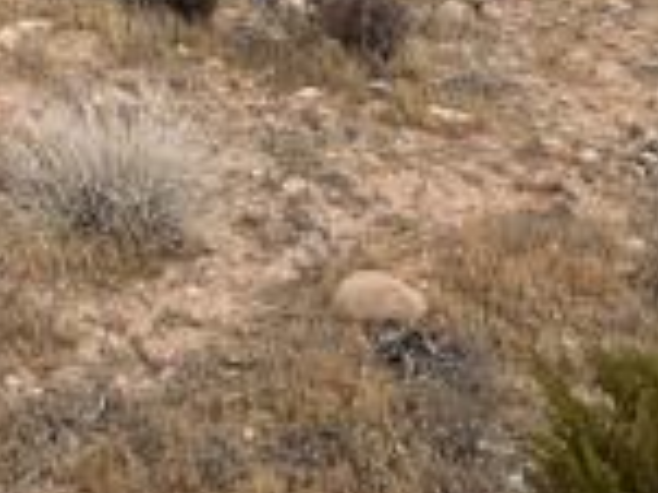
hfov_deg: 34.4
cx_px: 183
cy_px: -414
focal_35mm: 55
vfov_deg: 19.3
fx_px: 1045
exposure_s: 1/1220
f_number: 1.8
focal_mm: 1.57
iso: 32
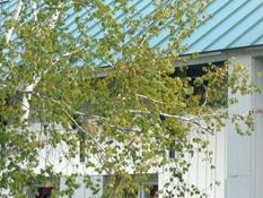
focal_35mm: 173
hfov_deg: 11.3
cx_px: -14
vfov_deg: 8.6
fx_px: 1315
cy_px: 141
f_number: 4.2
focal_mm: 11.21
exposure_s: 1/125
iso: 100
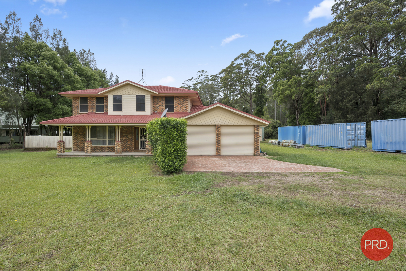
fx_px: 192
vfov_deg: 70.4
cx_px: 203
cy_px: 136
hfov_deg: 93.3
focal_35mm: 17
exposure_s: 1/500
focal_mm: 17
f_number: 9
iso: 200
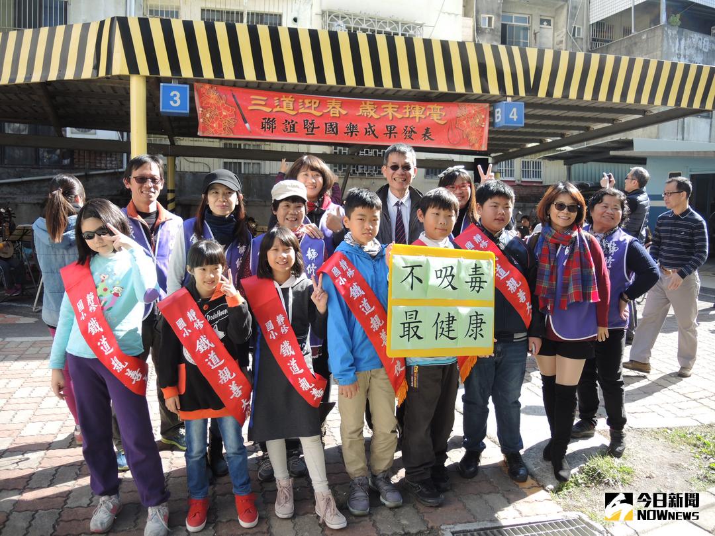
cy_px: 268
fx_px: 578
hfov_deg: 63.4
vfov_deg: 49.7
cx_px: 358
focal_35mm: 28
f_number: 2
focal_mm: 6
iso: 80
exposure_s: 1/400
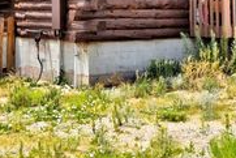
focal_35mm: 83
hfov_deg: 24.3
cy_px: -50
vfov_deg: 15.6
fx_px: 545
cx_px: 170
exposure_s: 1/800
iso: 250
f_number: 7.1
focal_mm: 20
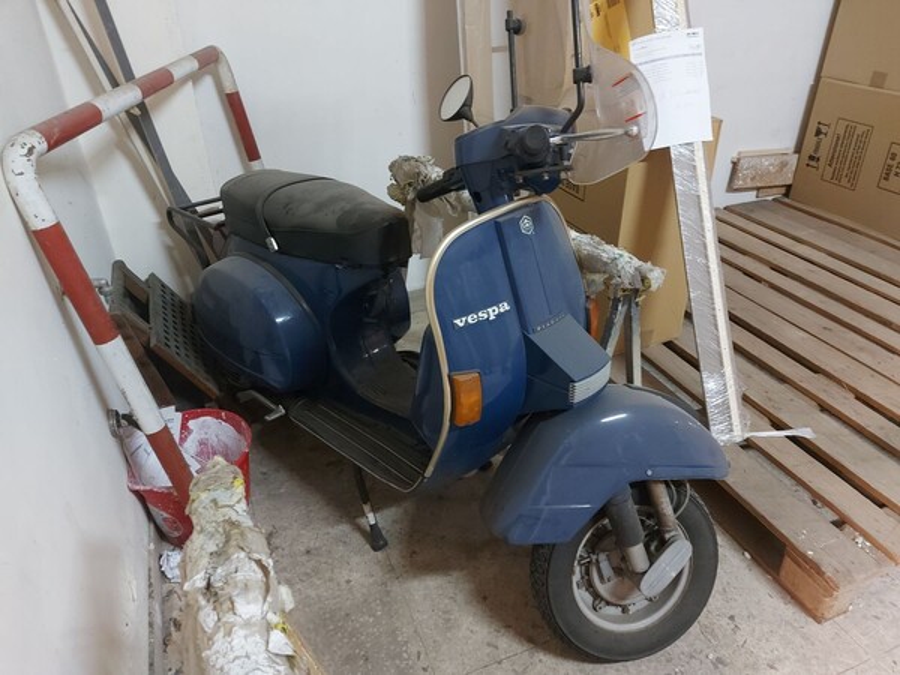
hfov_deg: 71.6
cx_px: 450
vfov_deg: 56.8
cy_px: 338
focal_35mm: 24
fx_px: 624
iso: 640
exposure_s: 1/20
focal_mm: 5.23
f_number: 1.8
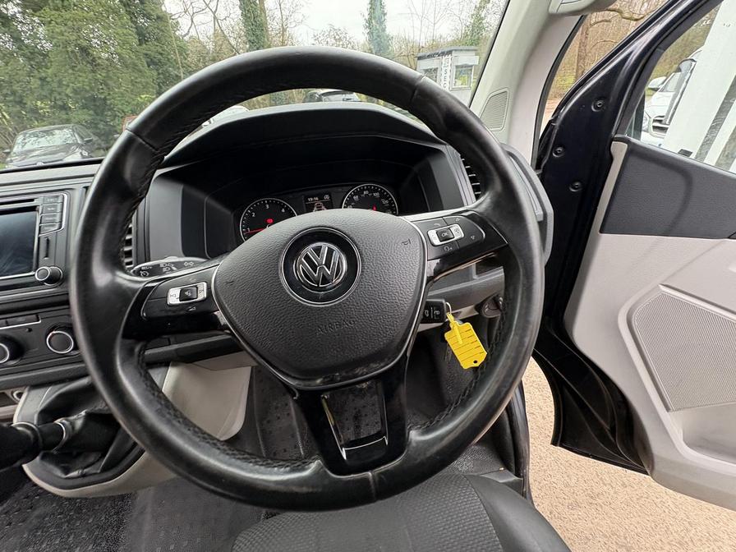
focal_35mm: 14
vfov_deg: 85.7
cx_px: 368
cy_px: 276
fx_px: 298
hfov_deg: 102.1
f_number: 2.2
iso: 125
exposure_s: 1/103
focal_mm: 2.22
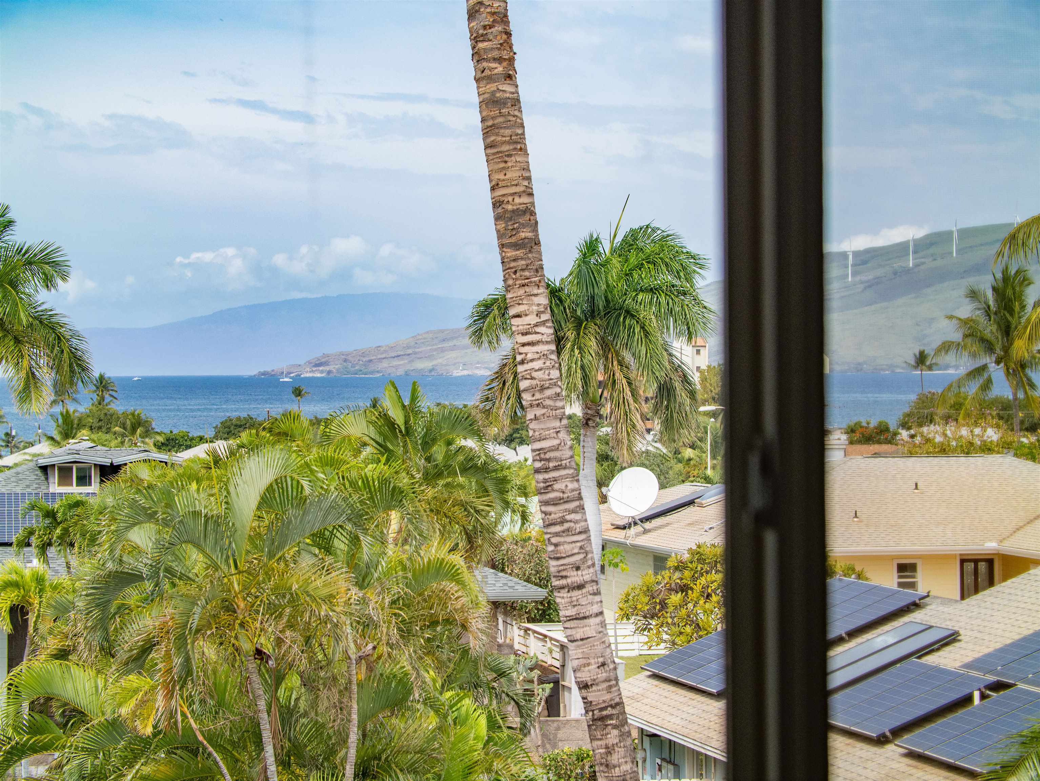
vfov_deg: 12.8
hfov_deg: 17.0
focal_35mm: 116
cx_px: 520
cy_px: 390
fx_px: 3486
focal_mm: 58
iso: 400
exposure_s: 1/400
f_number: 5.6
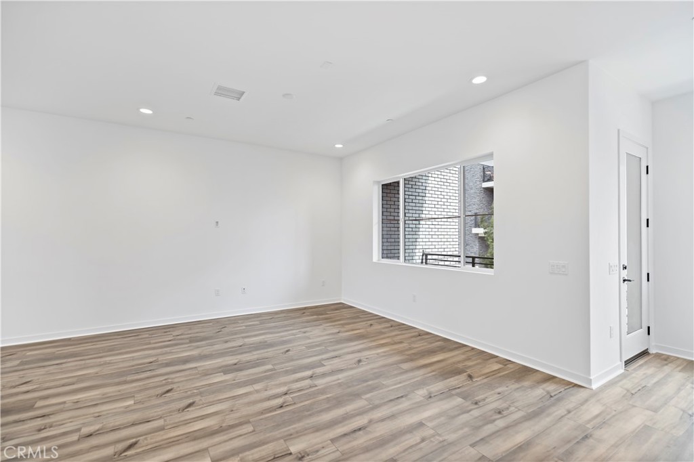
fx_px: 308
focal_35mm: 16
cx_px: 347
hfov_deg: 96.8
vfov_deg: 73.7
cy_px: 231
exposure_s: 1/13
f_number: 2.8
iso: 250
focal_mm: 16
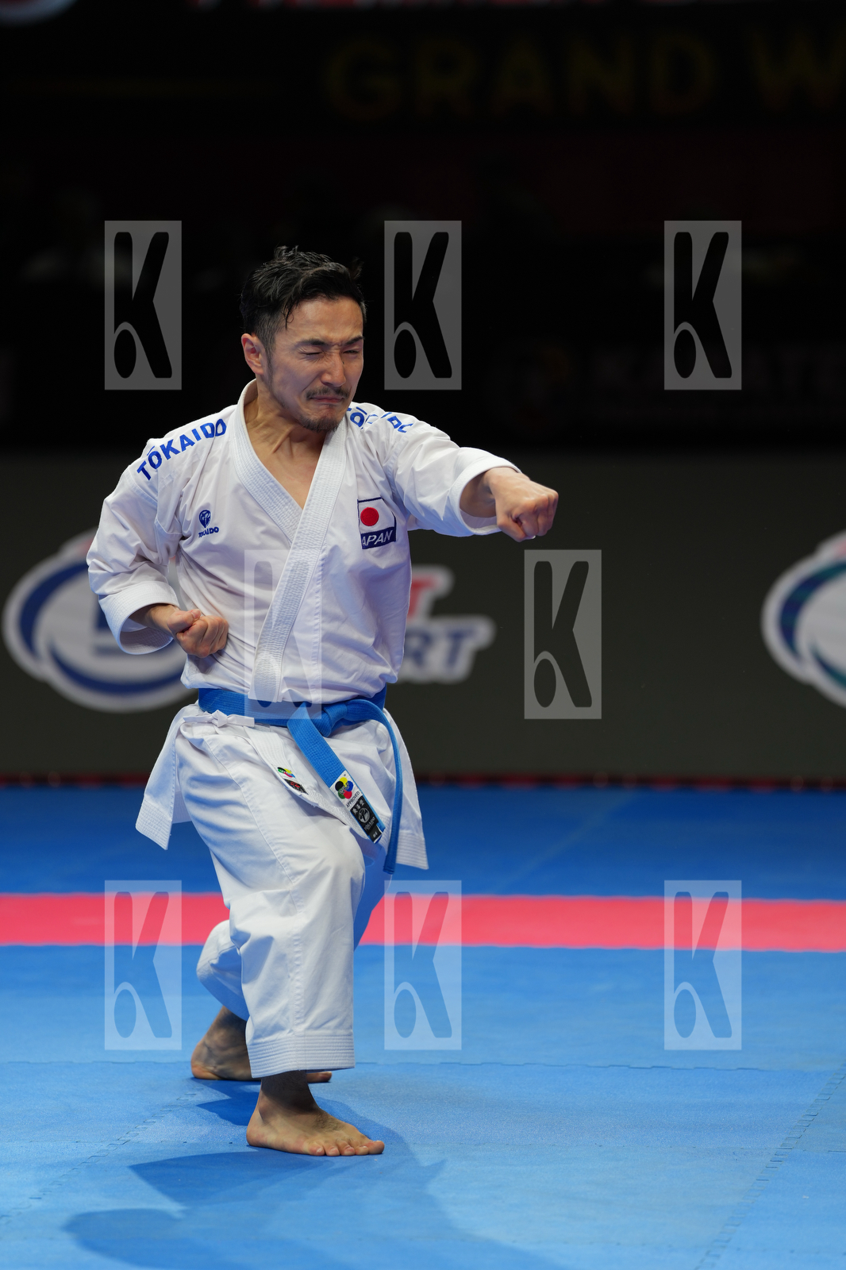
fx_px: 7053
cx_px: 423
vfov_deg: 10.3
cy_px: 635
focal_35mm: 200
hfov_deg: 6.9
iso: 250
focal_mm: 200
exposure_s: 1/500
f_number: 2.8
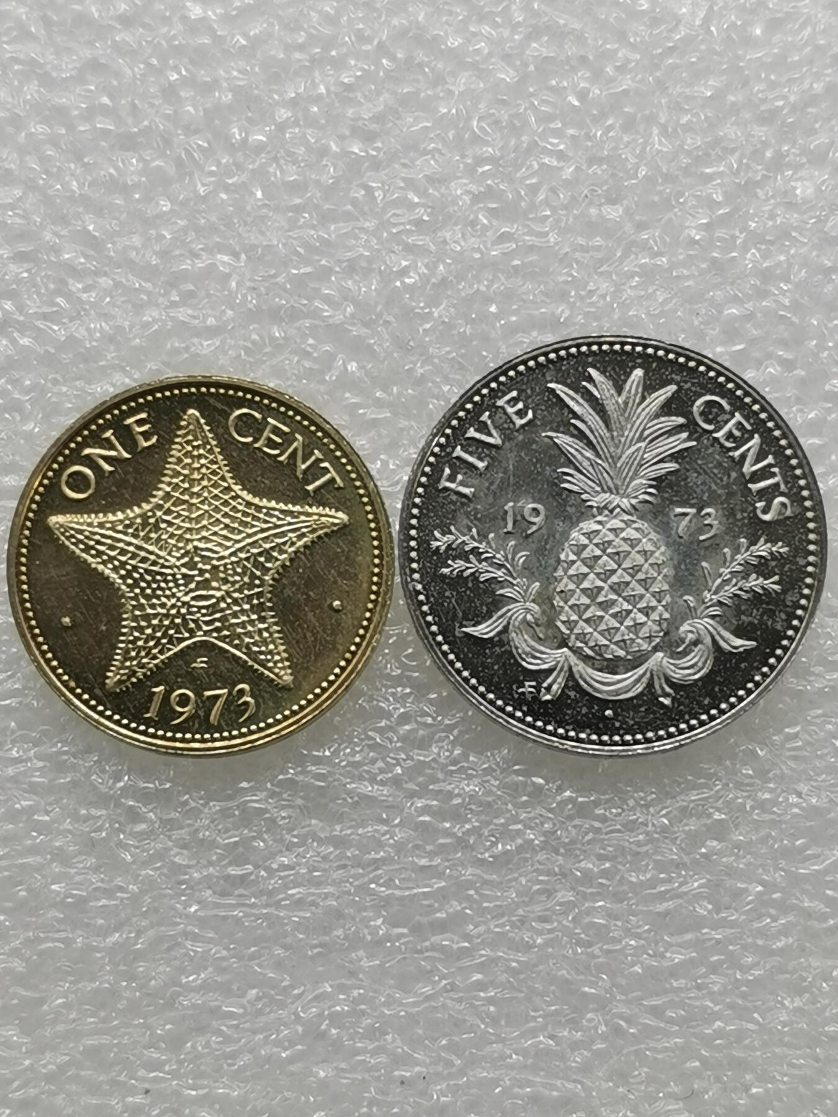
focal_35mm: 81
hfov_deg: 18.2
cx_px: 419
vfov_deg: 24.1
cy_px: 558
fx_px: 2615
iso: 50
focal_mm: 5.56
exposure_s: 1/110
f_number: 1.6
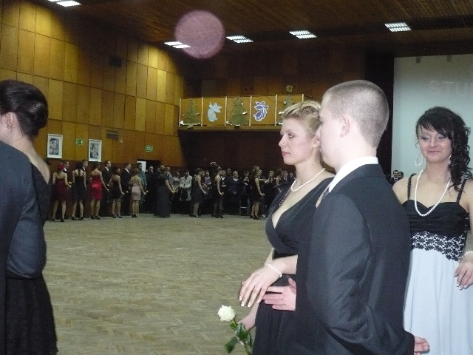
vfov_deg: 33.6
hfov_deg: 43.9
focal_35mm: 43
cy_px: 178
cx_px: 236
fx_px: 588
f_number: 2.8
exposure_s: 1/30
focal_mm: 5.8
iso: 400
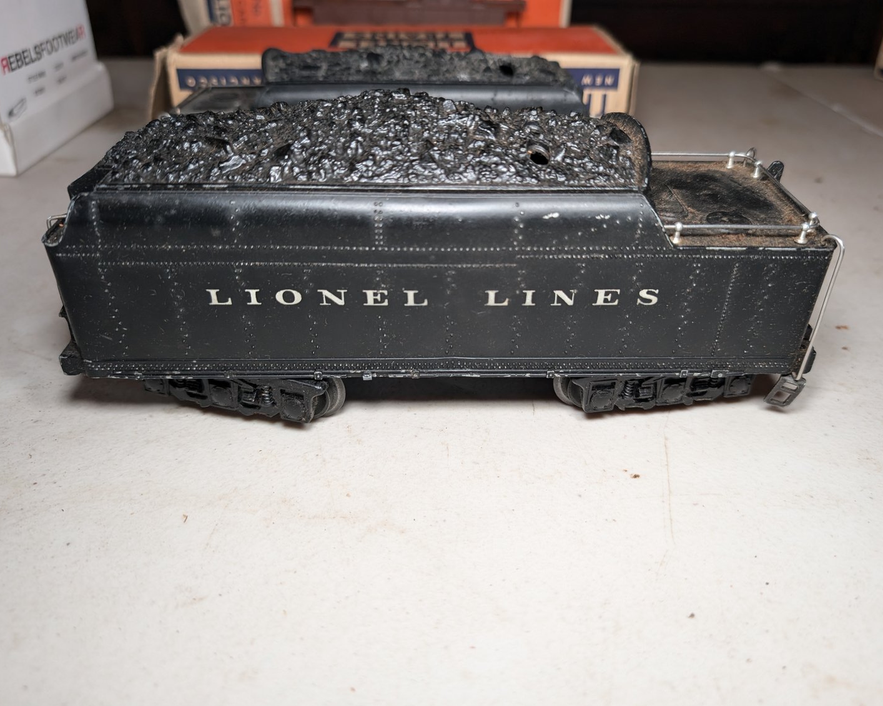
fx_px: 653
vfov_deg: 56.8
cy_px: 354
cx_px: 458
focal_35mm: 25
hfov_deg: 68.1
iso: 228
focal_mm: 6.9
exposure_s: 1/60
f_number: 1.68
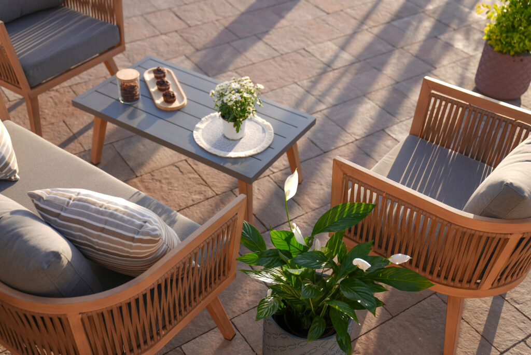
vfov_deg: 32.7
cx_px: 266
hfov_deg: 47.4
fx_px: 605
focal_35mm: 41
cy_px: 178
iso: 40
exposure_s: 1/250
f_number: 2.8
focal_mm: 41
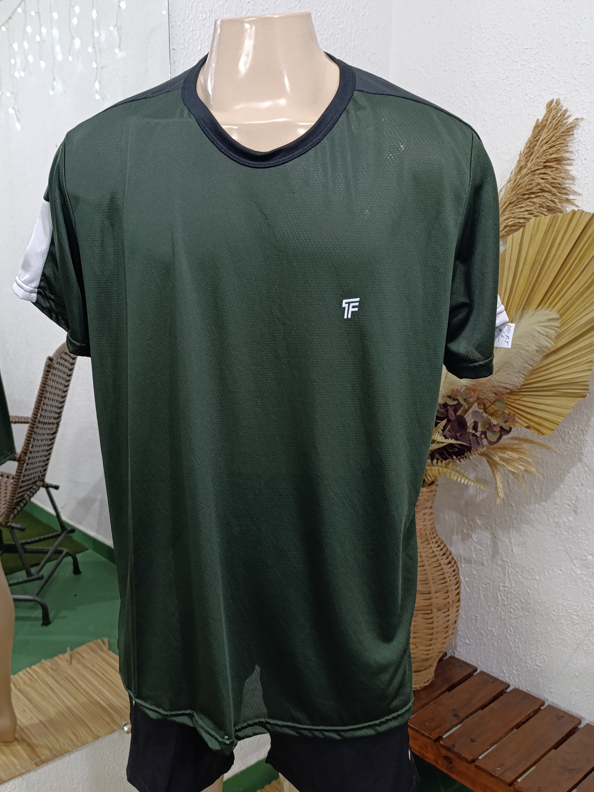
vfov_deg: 55.4
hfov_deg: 42.1
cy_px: 395
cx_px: 174
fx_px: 755
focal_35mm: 33
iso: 1250
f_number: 1.6
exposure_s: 1/40
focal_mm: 6.14
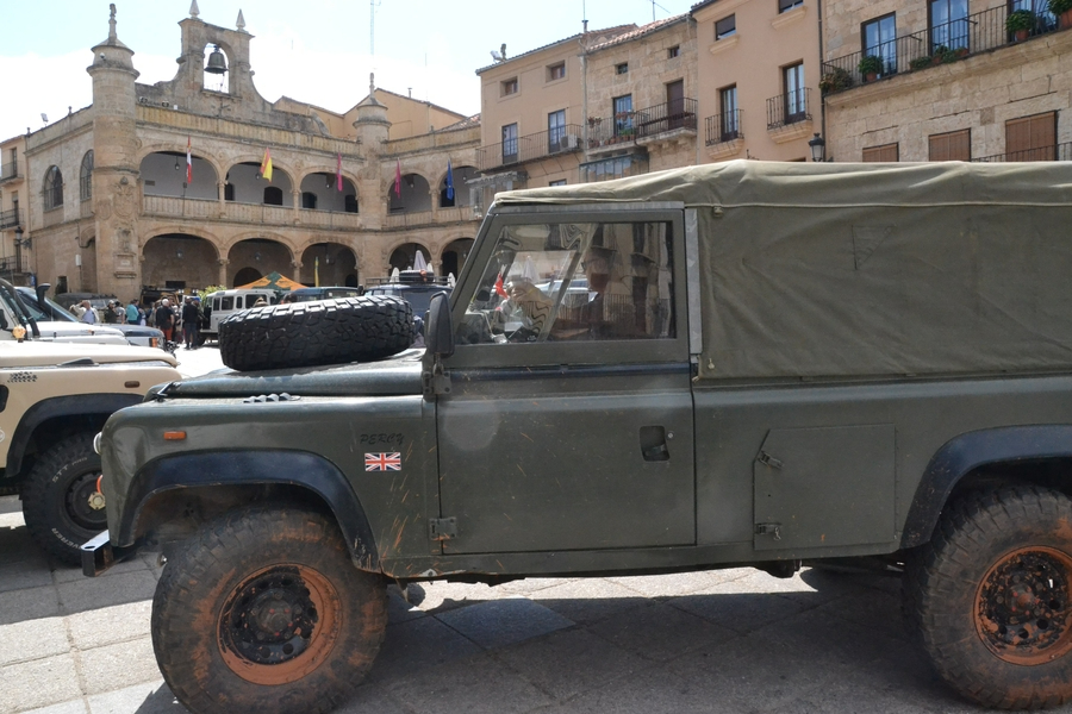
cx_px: 536
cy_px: 357
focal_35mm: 60
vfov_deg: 22.6
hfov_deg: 33.4
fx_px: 1787
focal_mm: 40
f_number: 20
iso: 3200
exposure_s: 1/1600
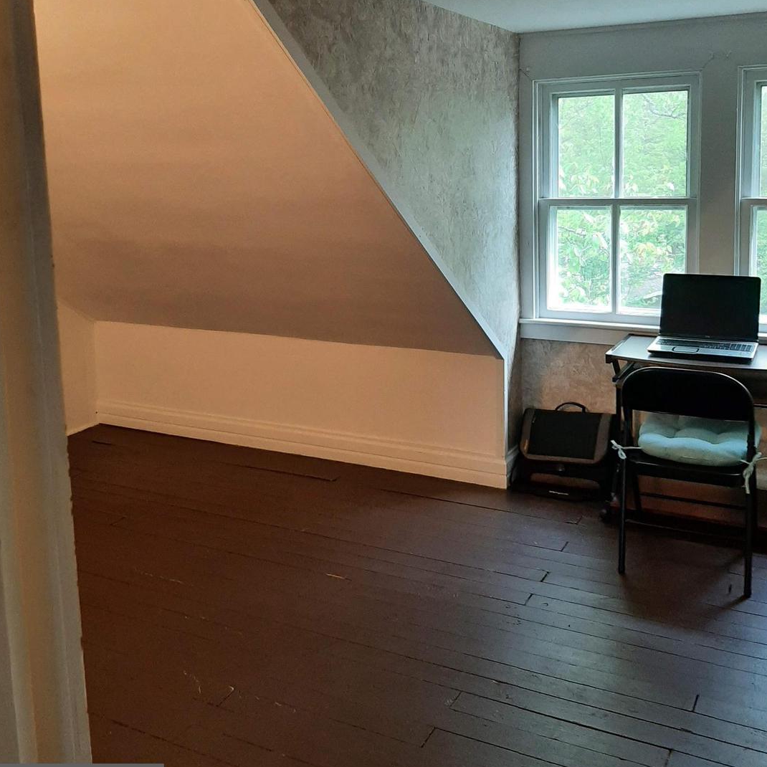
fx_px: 827
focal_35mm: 33
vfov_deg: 49.1
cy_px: 272
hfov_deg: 49.7
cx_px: 398
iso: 160
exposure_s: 1/60
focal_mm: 3.93
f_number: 1.7
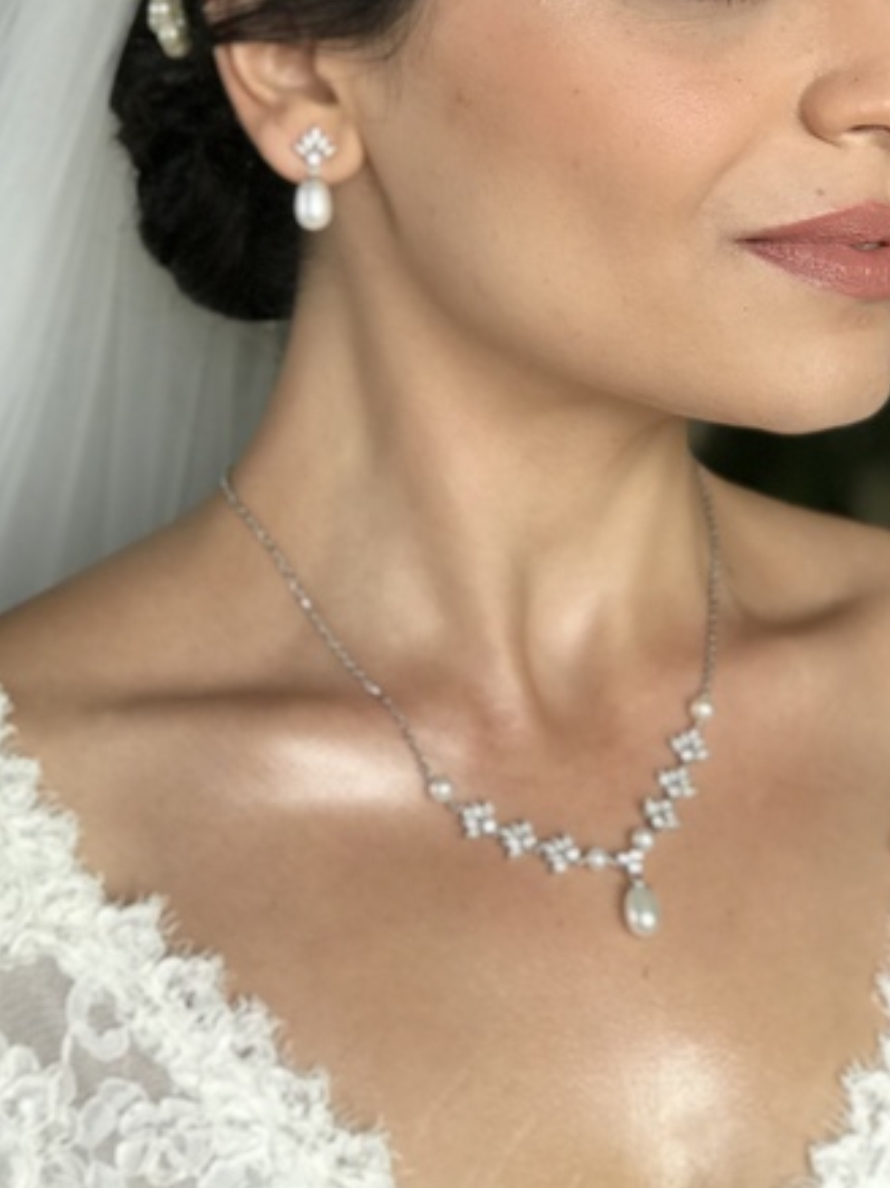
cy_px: 369
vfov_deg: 19.6
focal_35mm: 100
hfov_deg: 14.8
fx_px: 3431
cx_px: 564
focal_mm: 6.6
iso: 20
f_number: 2.8
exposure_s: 1/50
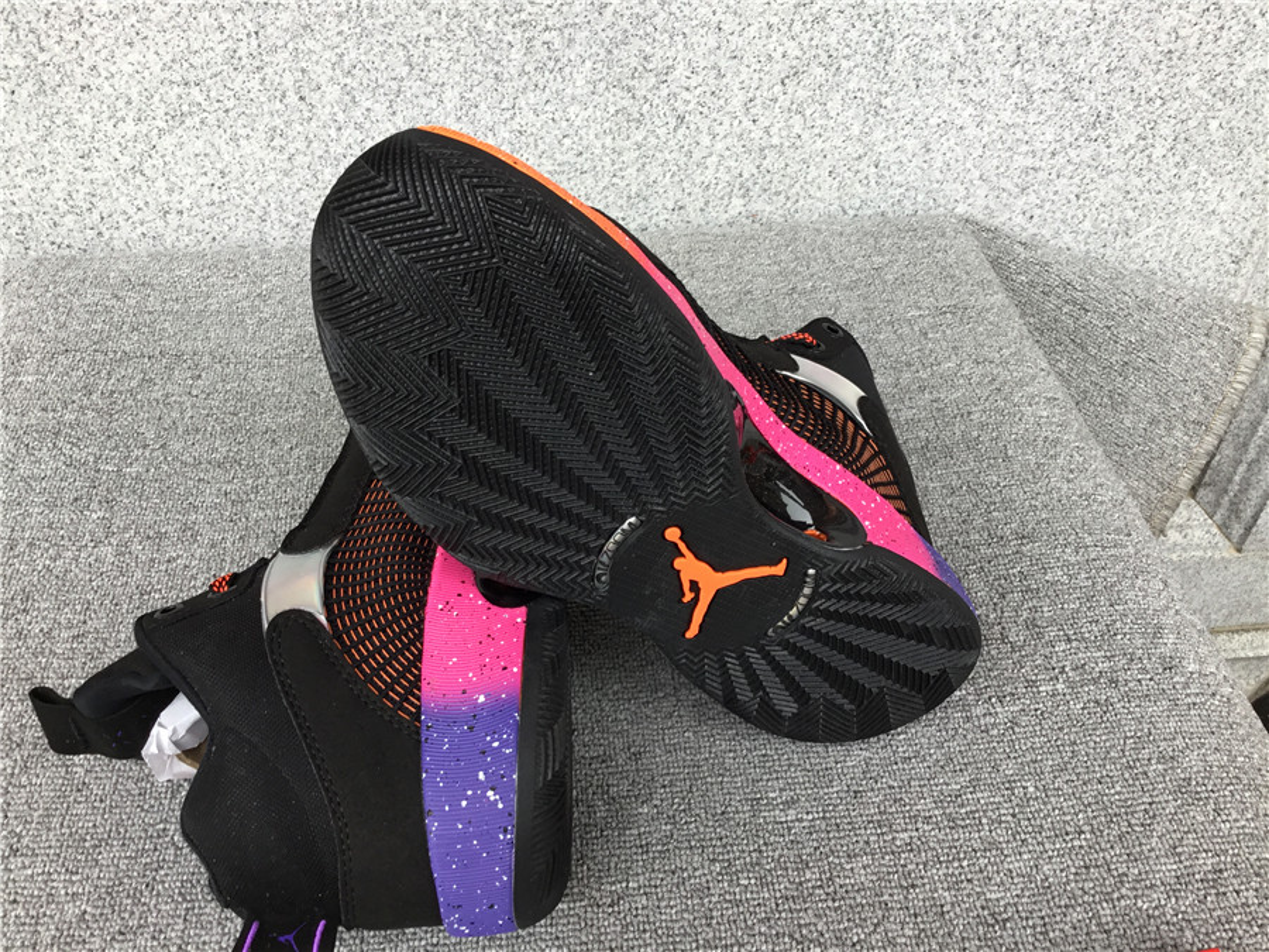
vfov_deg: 45.4
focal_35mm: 31
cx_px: 634
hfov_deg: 58.4
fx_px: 1136
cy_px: 476
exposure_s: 1/100
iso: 32
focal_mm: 3.3
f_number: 2.4
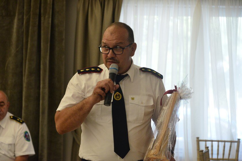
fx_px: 907
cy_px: 80
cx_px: 121
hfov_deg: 15.2
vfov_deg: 10.2
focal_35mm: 135
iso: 4000
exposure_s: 1/160
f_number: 6.3
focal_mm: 135
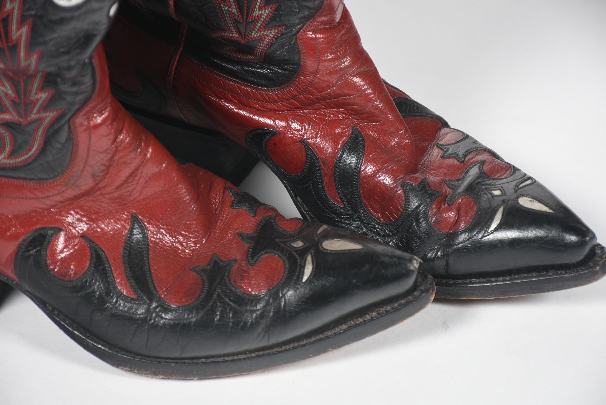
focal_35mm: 174
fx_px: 2931
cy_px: 202
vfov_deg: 7.9
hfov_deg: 11.8
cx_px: 303
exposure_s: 1/125
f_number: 8
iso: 200
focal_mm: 116
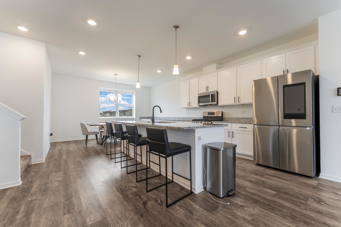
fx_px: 133
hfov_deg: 104.3
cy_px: 114
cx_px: 170
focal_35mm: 14
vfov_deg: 81.2
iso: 800
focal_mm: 14
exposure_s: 1/40
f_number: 7.1
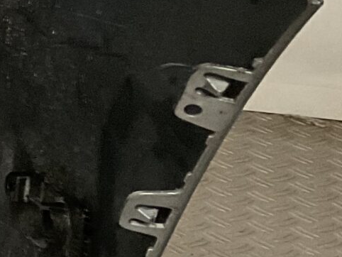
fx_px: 1522
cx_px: -483
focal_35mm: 154
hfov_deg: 10.9
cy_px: 263
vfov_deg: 9.6
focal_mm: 3
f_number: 1.8
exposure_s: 1/50
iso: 250
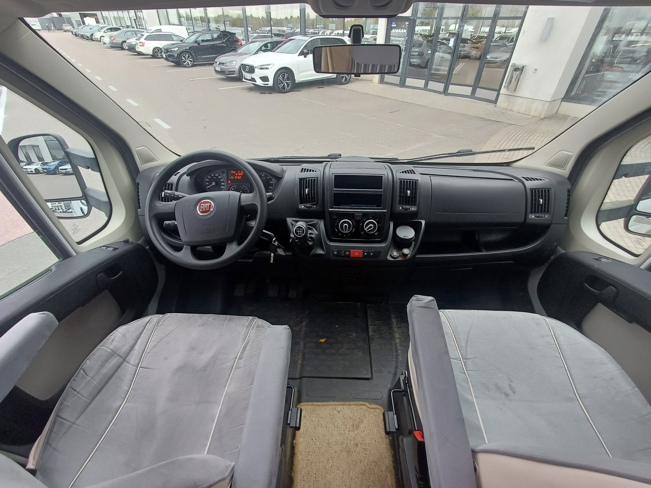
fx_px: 301
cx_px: 326
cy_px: 244
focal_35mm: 16
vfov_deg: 78.1
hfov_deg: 94.5
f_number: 2.2
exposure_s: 1/50
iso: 50
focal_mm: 1.64
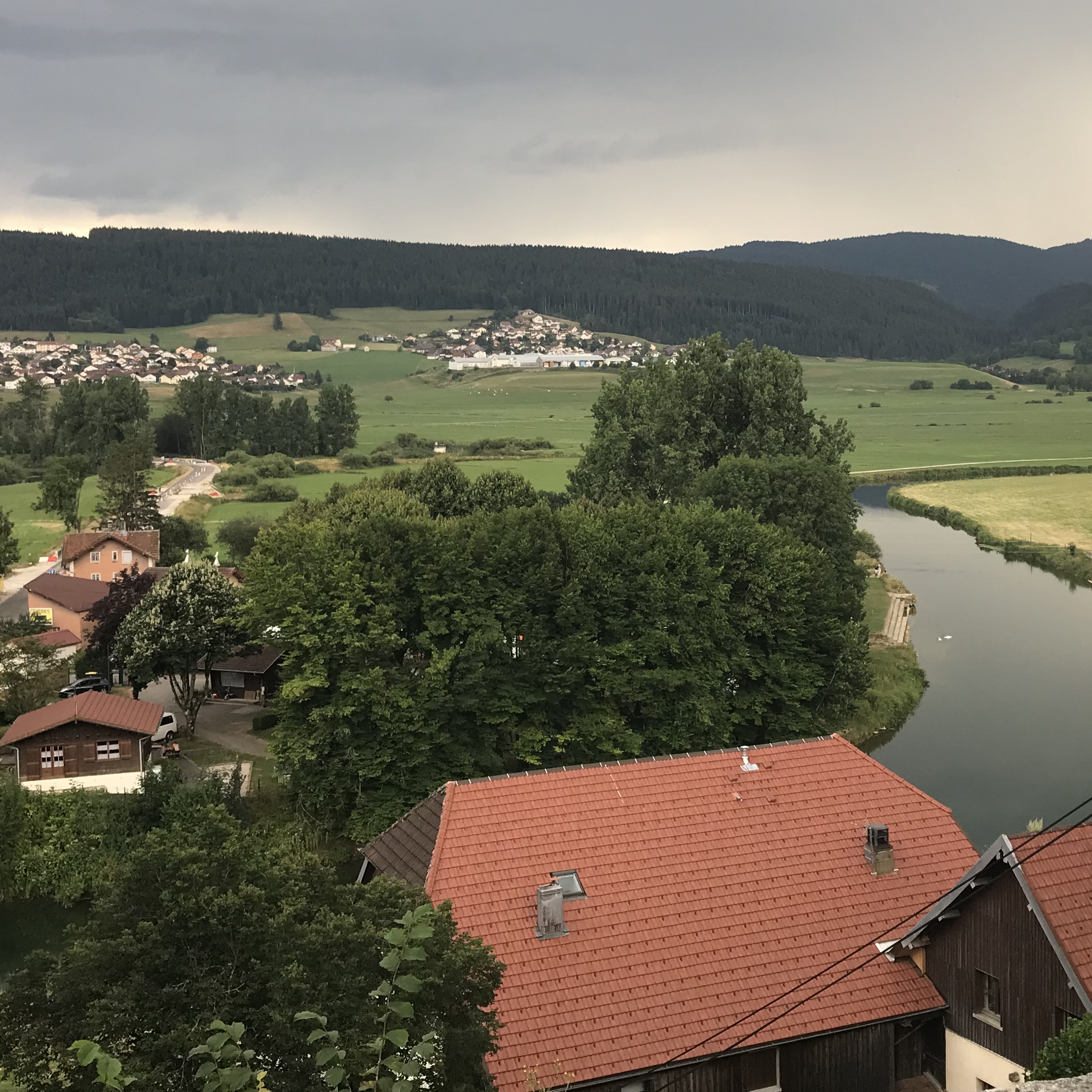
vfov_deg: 35.9
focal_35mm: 47
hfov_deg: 35.6
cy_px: 429
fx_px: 1677
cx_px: 755
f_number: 1.8
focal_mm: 3.99
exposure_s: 1/121
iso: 20
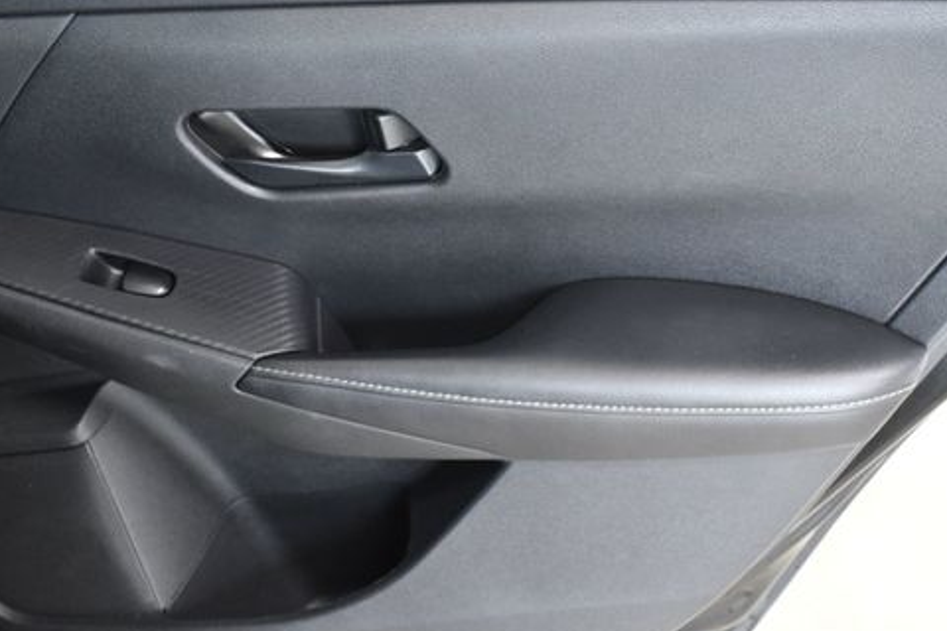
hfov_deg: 26.6
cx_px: 537
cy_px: 245
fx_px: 1999
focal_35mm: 76
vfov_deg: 17.9
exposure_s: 1/125
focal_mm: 38
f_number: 5.6
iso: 2500
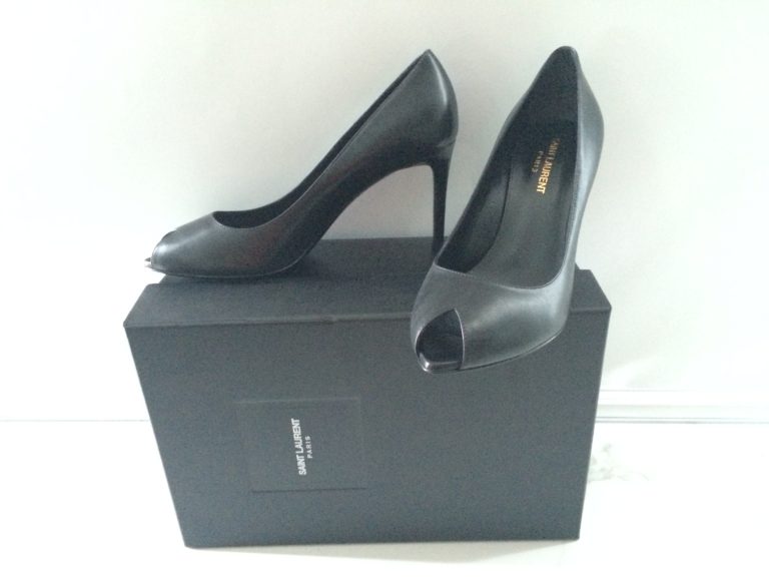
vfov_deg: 48.2
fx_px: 644
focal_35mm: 29
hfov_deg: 61.7
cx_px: 384
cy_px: 288
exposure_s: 1/15
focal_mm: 4.15
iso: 640
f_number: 2.2
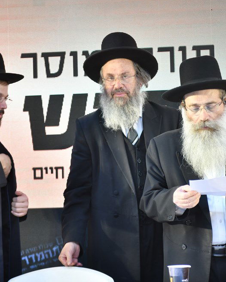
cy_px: 159
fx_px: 852
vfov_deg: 18.8
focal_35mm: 102
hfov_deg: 15.0
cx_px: 165
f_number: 13
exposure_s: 1/125
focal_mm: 62
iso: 800
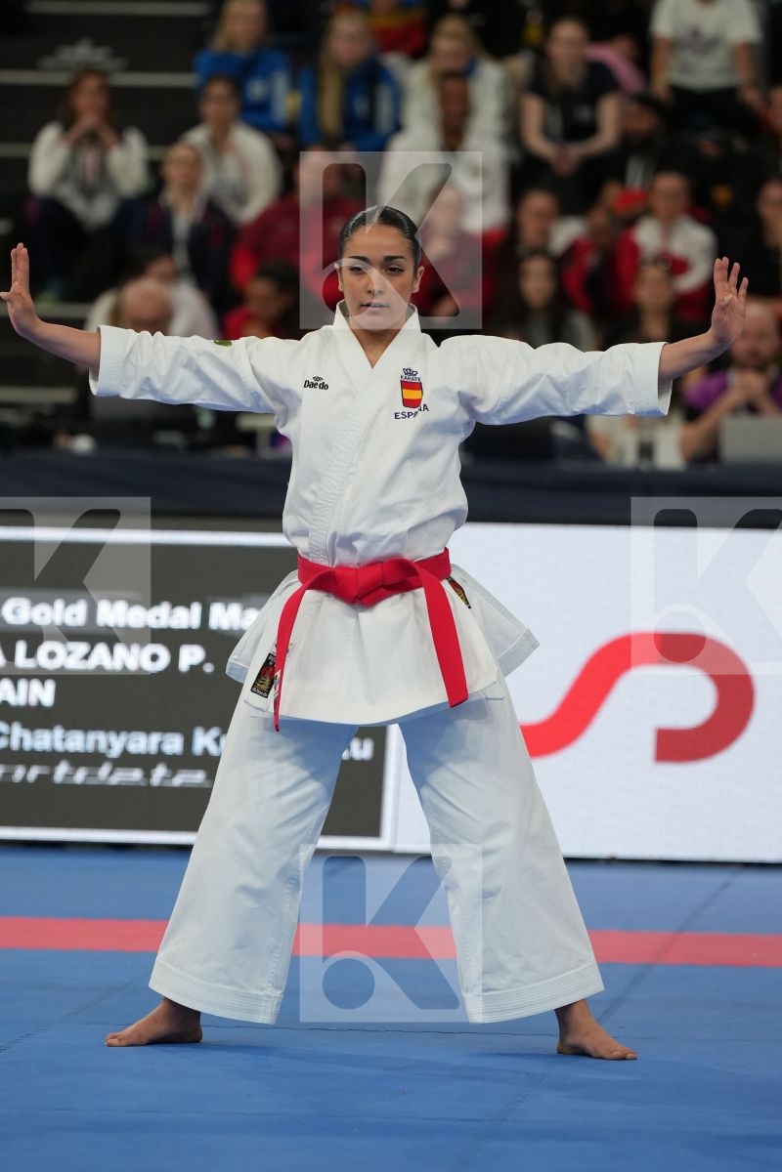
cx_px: 391
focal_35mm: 232
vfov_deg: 8.9
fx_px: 7559
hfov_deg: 5.9
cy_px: 586
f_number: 2.8
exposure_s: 1/1000
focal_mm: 155
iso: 1600
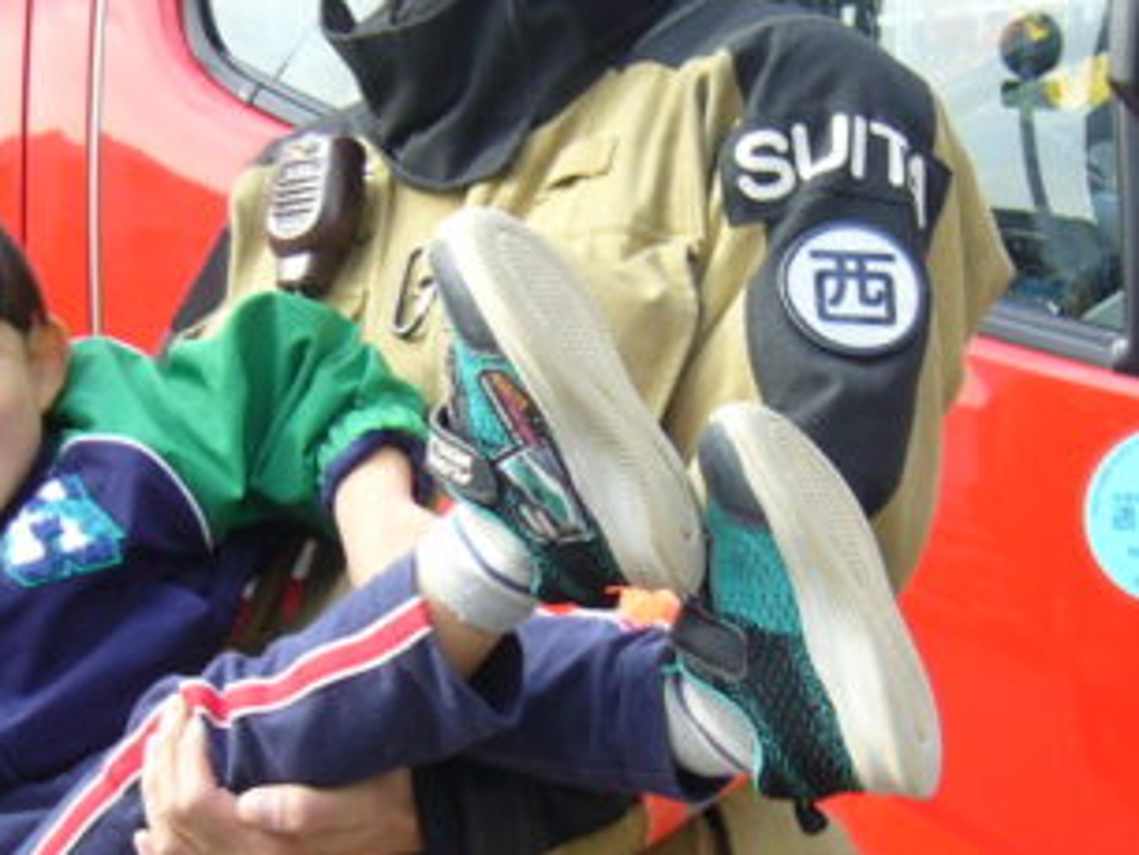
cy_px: 414
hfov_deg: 22.2
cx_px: 530
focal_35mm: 88
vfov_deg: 16.8
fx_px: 2897
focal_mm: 5.8
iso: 80
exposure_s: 1/125
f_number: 2.8
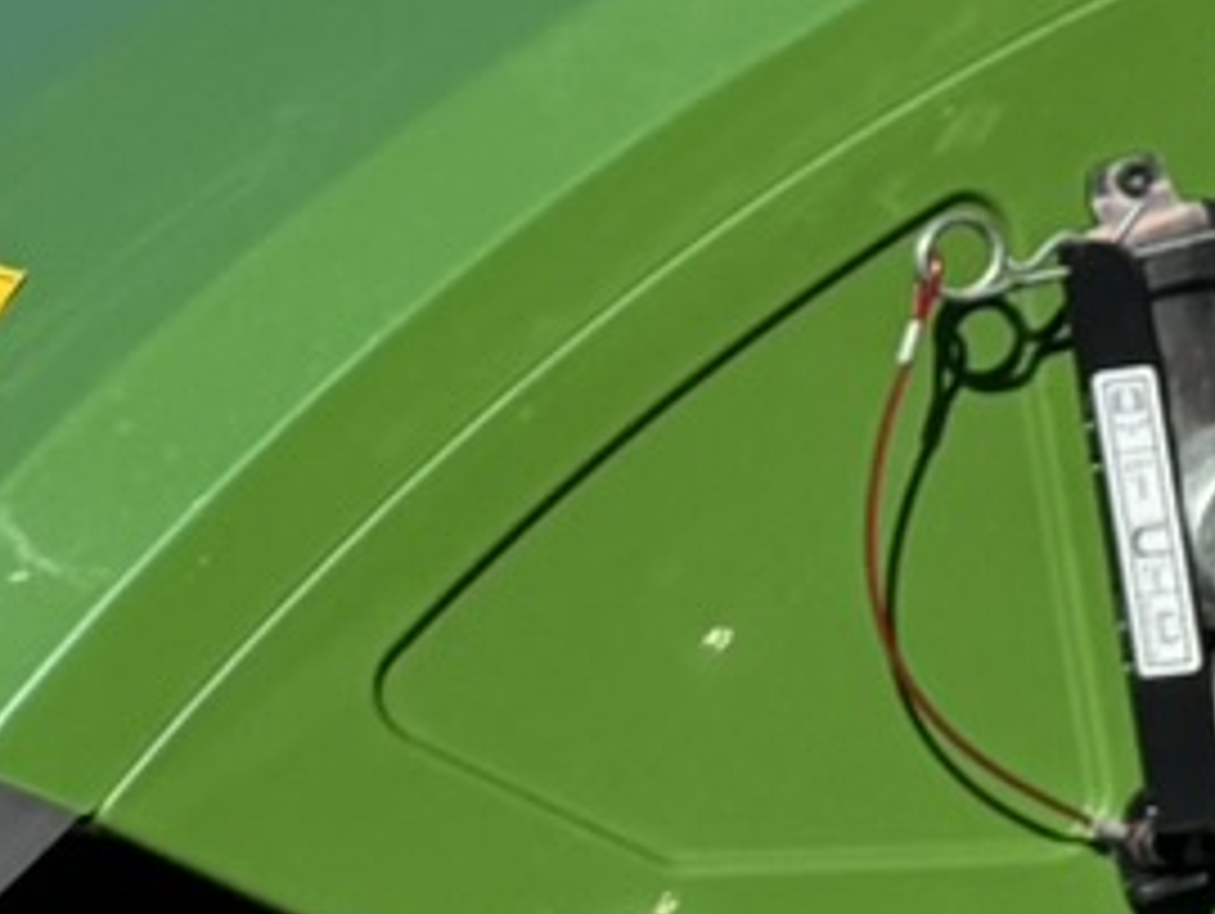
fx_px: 6394
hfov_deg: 8.1
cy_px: -1054
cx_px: 4370
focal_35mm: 182
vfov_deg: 7.7
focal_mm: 6.76
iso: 80
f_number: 1.78
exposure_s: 1/4950
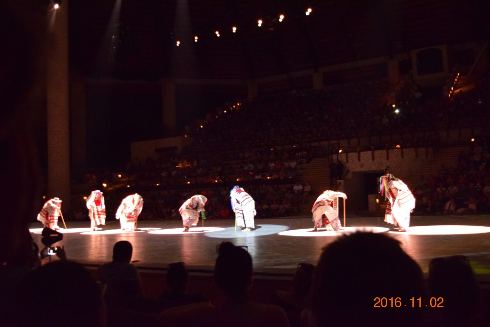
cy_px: 164
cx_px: 245
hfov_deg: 51.3
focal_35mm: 38
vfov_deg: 35.5
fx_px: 510
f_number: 4
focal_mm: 25
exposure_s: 1/50
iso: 6400
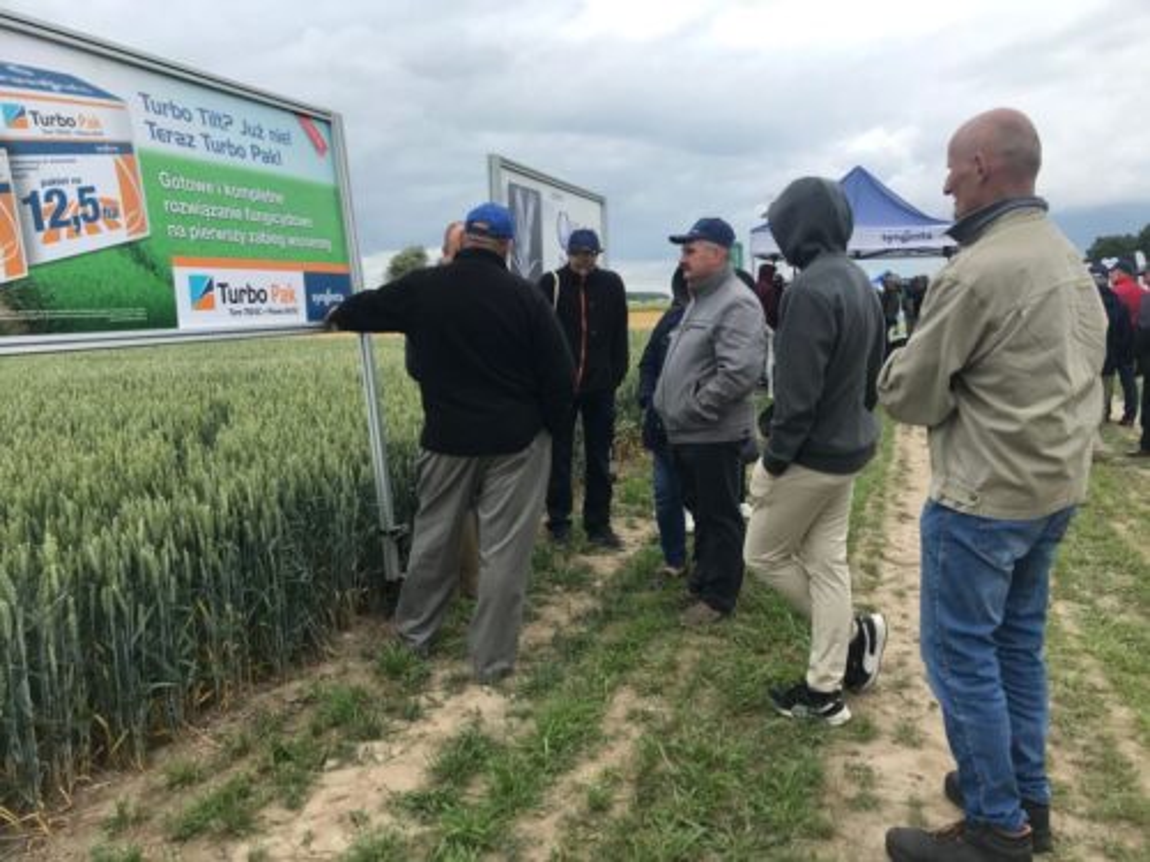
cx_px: 575
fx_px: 930
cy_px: 431
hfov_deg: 63.4
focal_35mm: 28
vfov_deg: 49.7
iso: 20
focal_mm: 3.99
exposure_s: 1/1153
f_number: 1.8
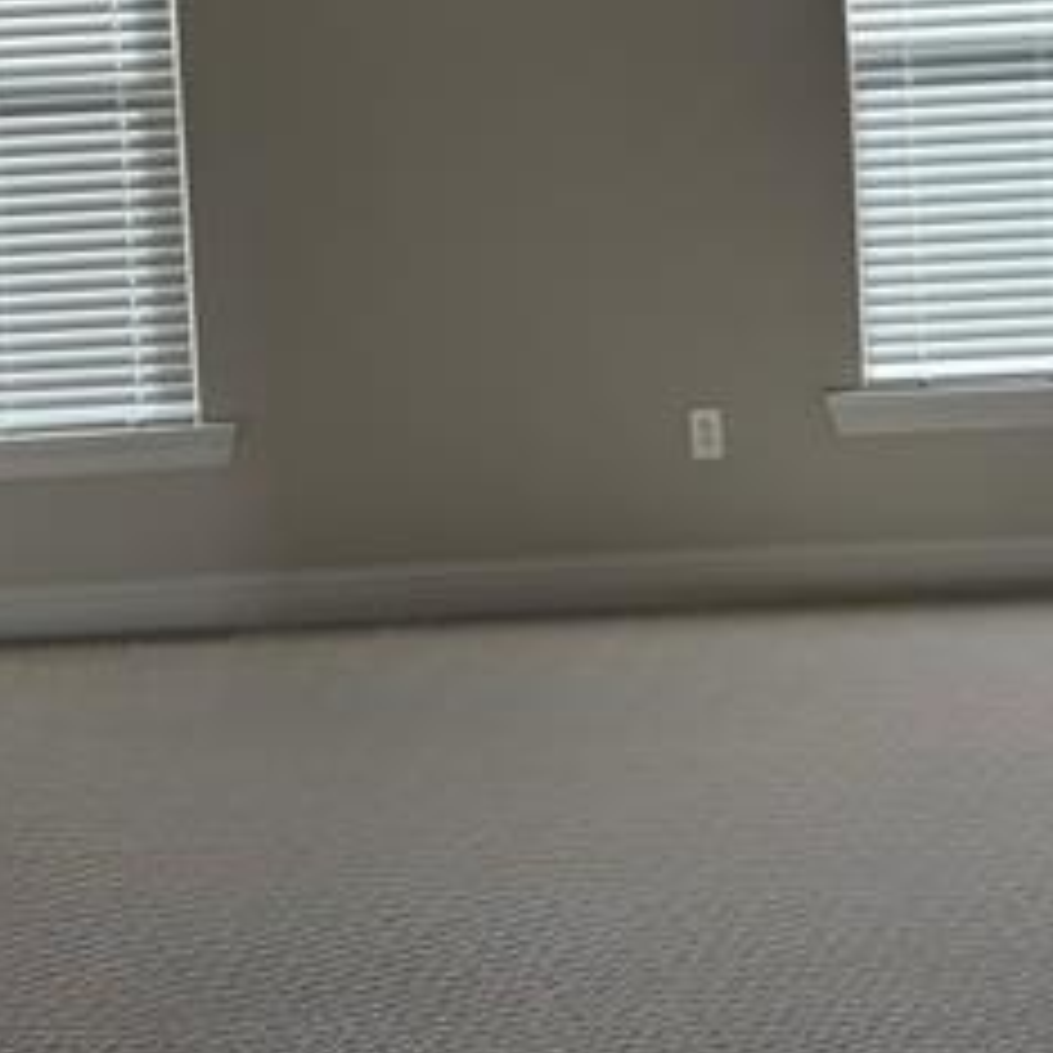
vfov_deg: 28.2
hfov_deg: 29.5
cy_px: 63
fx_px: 1996
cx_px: 626
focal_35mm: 58
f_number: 1.78
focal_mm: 6.76
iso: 80
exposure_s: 1/229
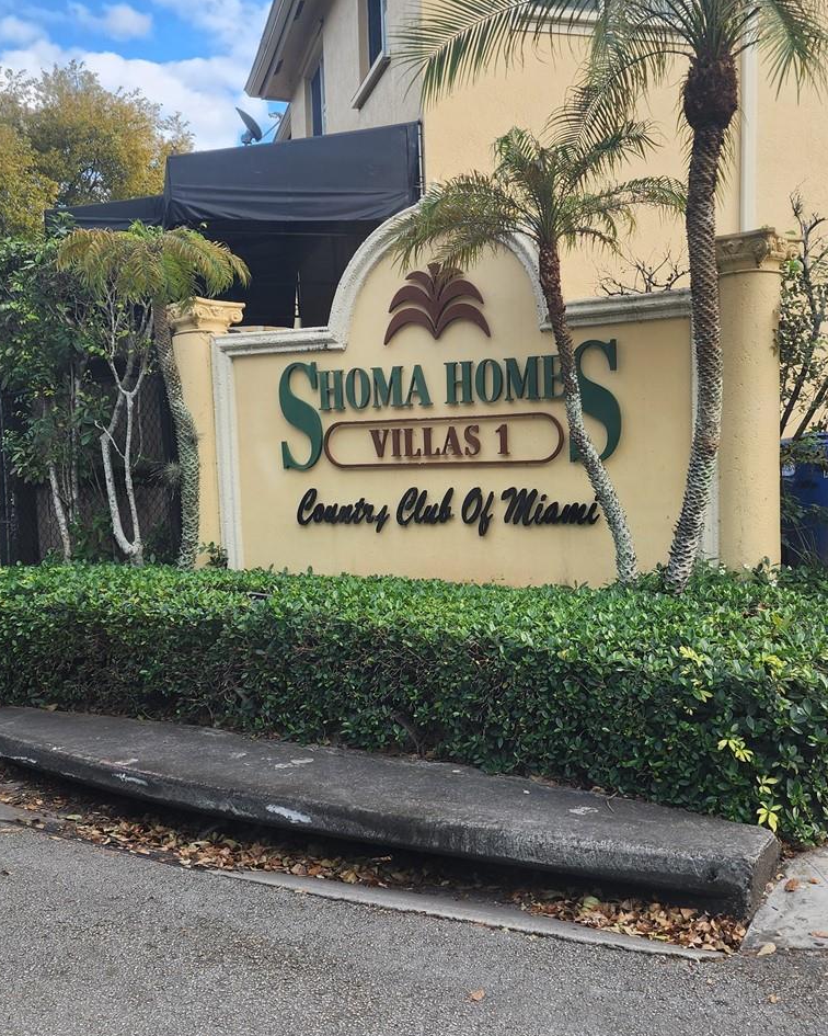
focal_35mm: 38
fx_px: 1164
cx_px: 479
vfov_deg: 47.9
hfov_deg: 39.1
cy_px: 550
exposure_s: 1/139
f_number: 1.8
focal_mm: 6.4
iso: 12
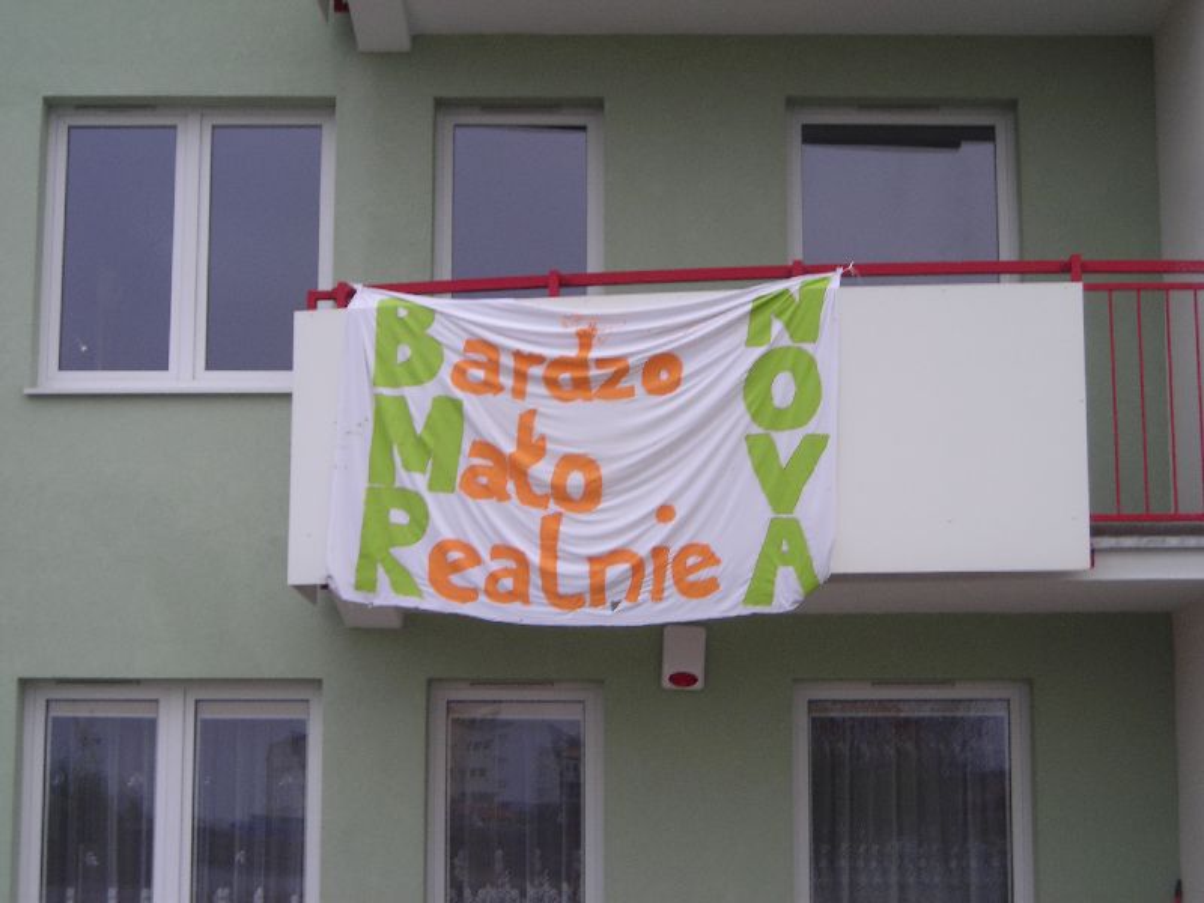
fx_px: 2678
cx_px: 602
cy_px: 452
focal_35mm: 77
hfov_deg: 25.3
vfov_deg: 19.1
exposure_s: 1/43.6
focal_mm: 12.7
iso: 50
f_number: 4.2
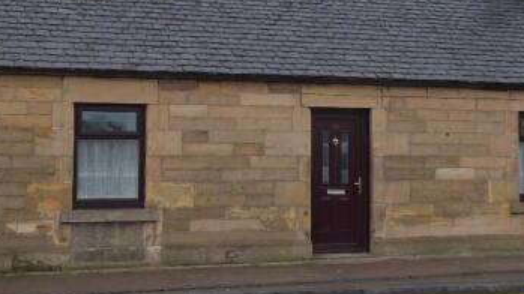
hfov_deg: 29.7
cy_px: 79
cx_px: 212
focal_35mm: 71
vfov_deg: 16.9
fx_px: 986
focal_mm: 6.7
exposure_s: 1/60
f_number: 3.7
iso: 100
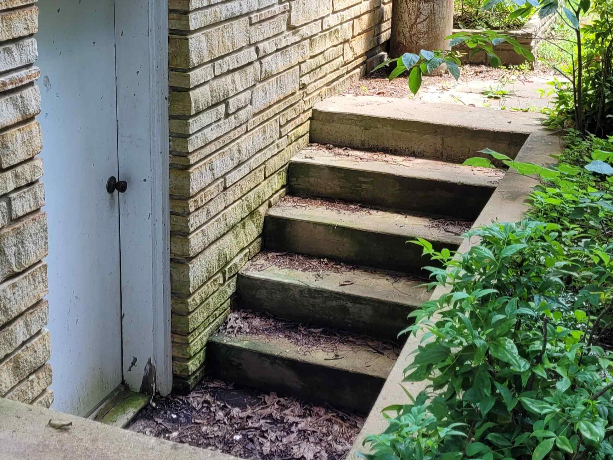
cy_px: 158
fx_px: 726
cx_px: 267
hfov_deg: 45.7
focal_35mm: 41
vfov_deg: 34.8
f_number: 1.8
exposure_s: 1/128
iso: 40
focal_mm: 5.4
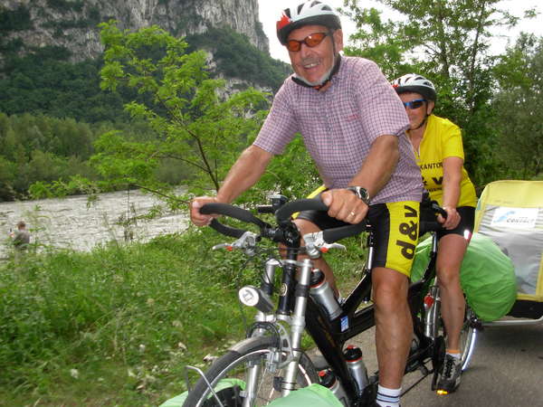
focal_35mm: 38
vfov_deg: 37.7
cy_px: 204
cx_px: 272
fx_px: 596
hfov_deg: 49.0
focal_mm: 6.3
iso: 79
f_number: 2.9
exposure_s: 1/483
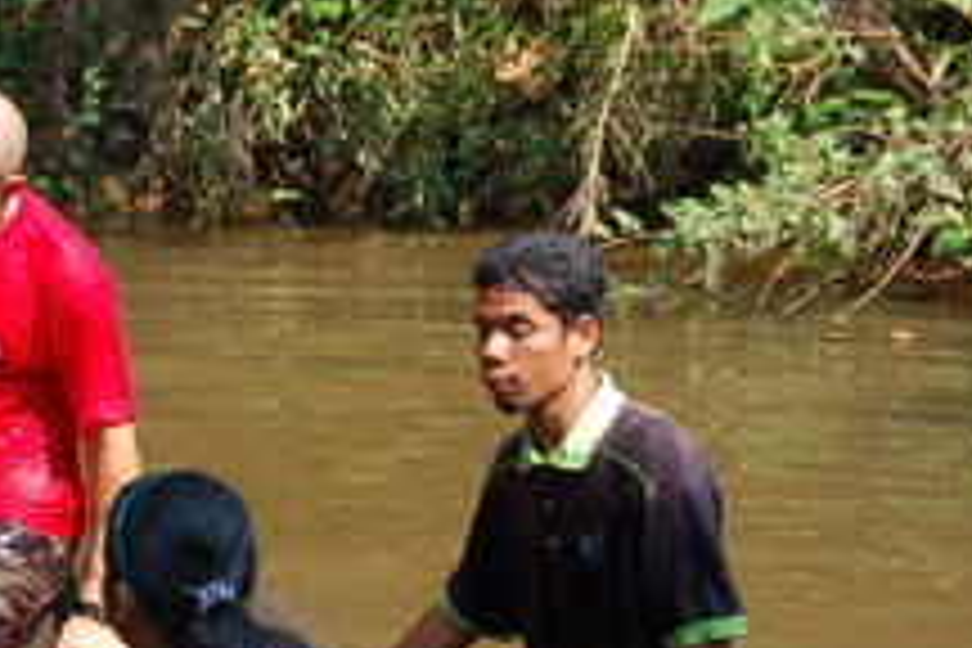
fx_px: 5157
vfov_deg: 7.2
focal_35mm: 191
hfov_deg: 10.6
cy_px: 315
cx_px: -104
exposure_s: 1/200
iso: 200
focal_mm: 50
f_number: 7.1
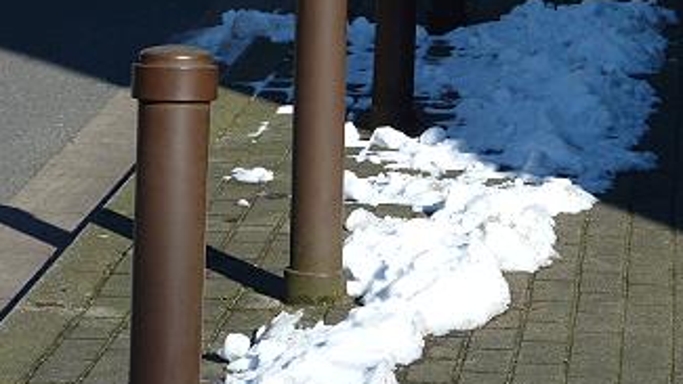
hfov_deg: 11.2
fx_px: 3496
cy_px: 140
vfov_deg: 6.3
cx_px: 336
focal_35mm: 193
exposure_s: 1/500
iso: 80
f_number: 5
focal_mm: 22.5
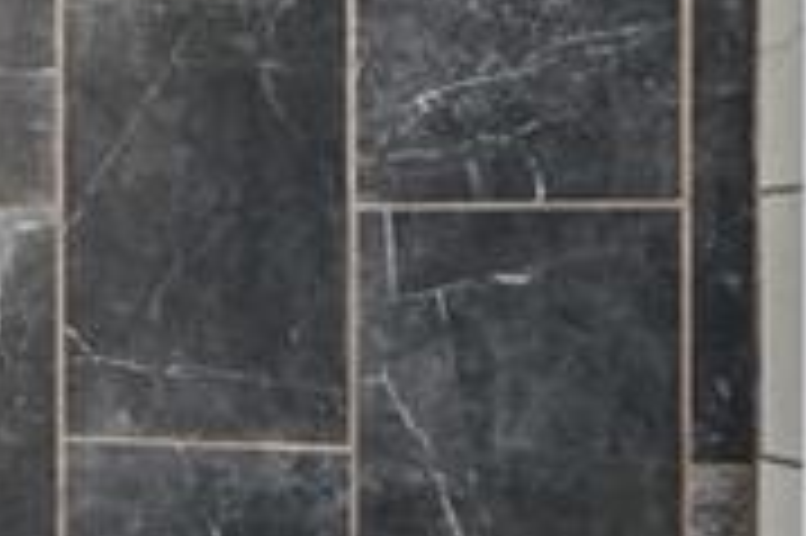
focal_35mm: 86
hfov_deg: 13.7
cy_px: 234
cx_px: -1270
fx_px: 1924
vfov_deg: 15.9
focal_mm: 10
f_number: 9
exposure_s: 1/20
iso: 250
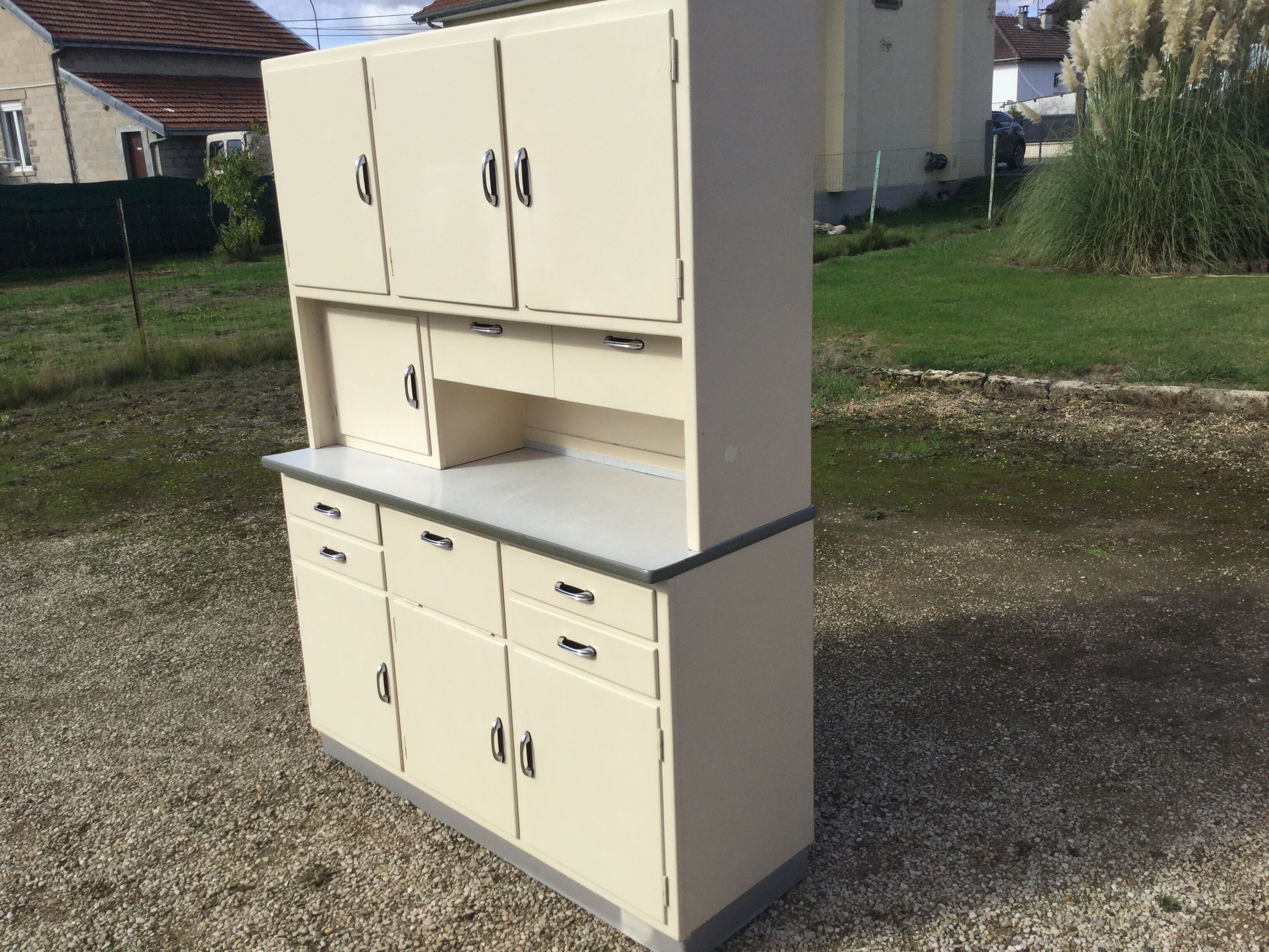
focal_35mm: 31
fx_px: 1136
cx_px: 634
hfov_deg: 58.4
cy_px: 476
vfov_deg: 45.4
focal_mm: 3.3
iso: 25
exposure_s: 1/1597
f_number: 2.4
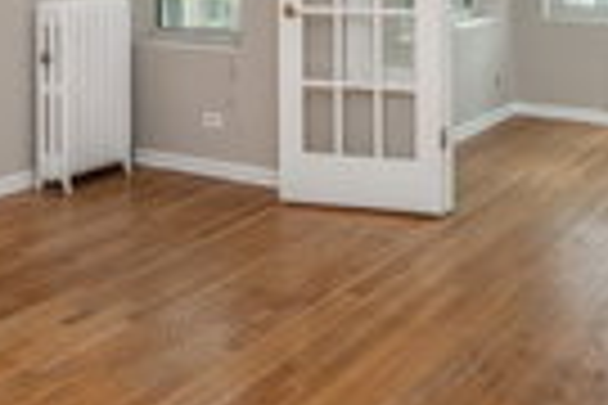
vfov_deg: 21.6
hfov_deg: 35.0
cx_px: 266
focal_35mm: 57
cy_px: -117
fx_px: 963
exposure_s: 1/30
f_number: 8
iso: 200
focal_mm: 16
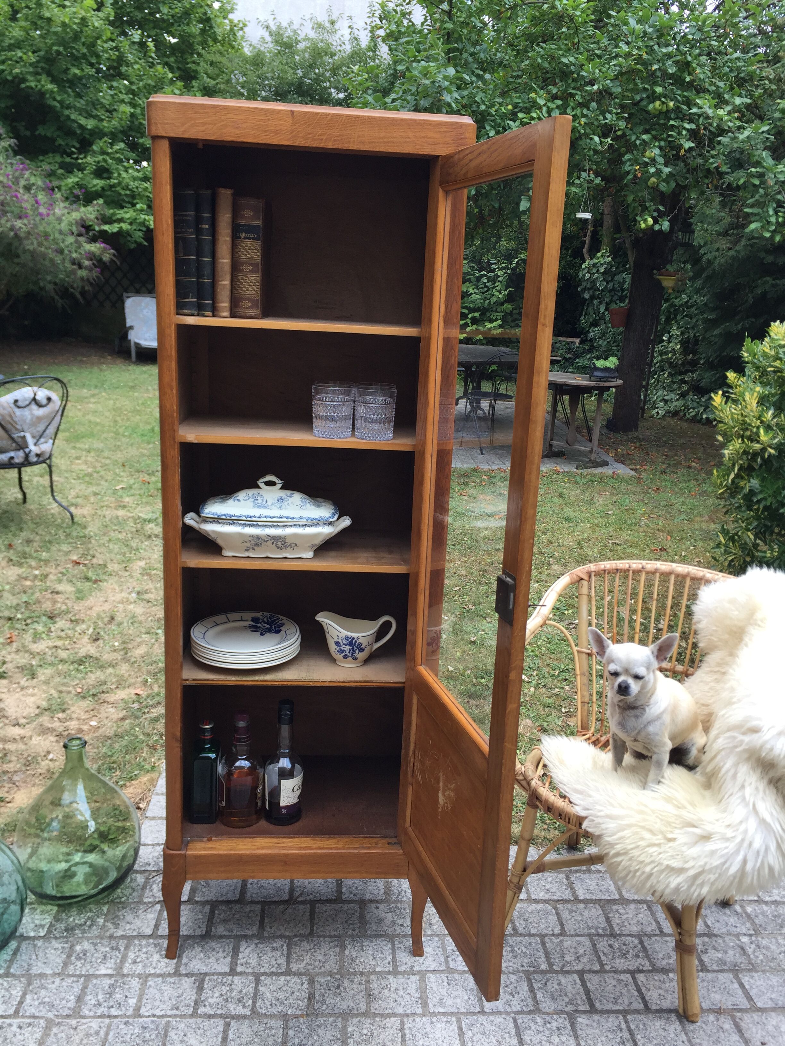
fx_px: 877
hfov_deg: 48.2
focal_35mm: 29
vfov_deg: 61.7
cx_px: 392
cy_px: 523
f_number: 2.2
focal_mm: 4.15
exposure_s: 1/353
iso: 32
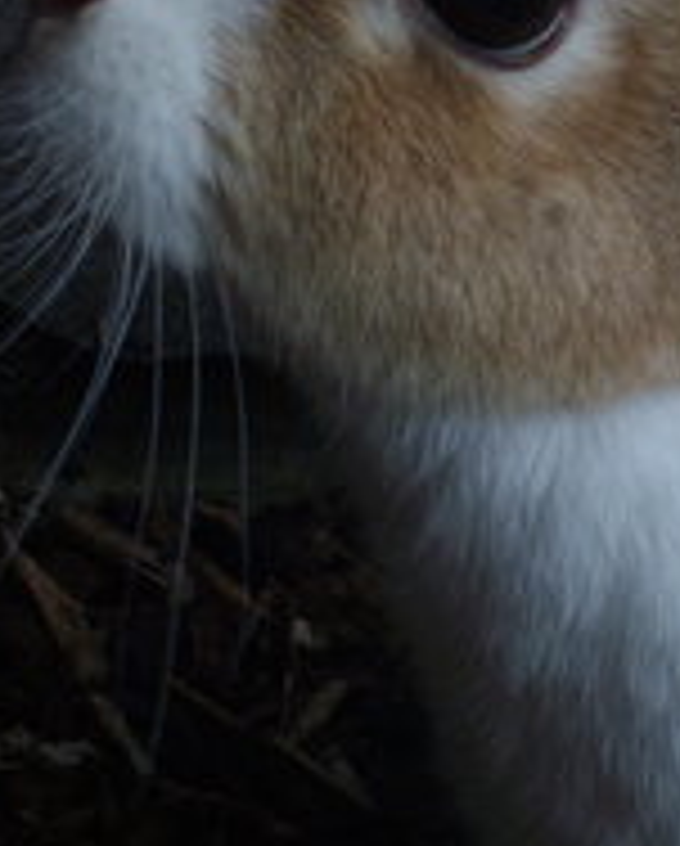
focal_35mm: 174
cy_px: 452
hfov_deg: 8.8
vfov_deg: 11.1
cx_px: 748
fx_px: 4367
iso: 160
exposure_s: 1/160
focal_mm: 14
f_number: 4.3
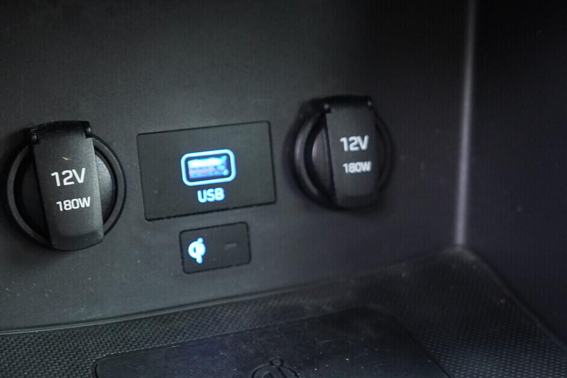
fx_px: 866
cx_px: 241
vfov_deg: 24.6
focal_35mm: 55
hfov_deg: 36.2
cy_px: 215
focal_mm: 24
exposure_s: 1/40
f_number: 2.8
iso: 2500
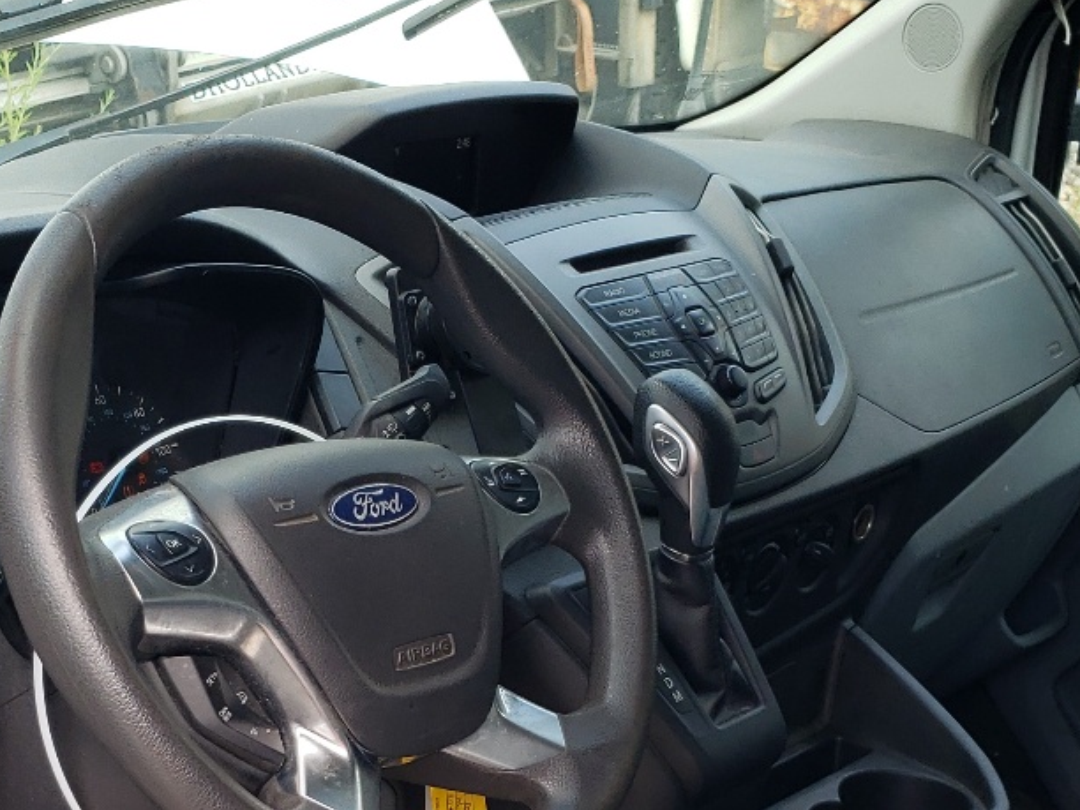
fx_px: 2122
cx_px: 521
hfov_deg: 28.6
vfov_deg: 21.2
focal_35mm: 68
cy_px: 713
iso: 50
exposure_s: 1/345
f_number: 1.5
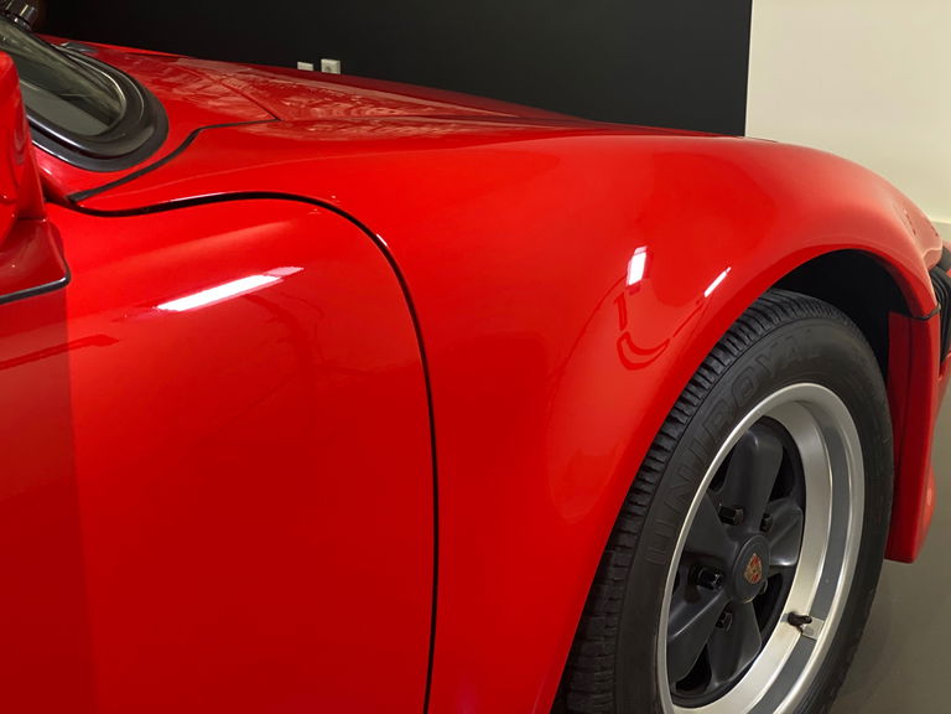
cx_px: 476
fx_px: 1429
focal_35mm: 52
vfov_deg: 28.0
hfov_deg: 36.8
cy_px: 357
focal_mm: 6
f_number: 2
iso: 400
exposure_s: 1/28
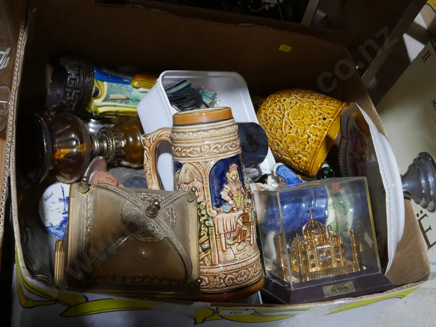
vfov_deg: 30.3
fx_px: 605
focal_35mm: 48
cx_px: 218
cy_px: 164
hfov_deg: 39.6
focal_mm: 24
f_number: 5.2
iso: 640
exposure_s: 1/60
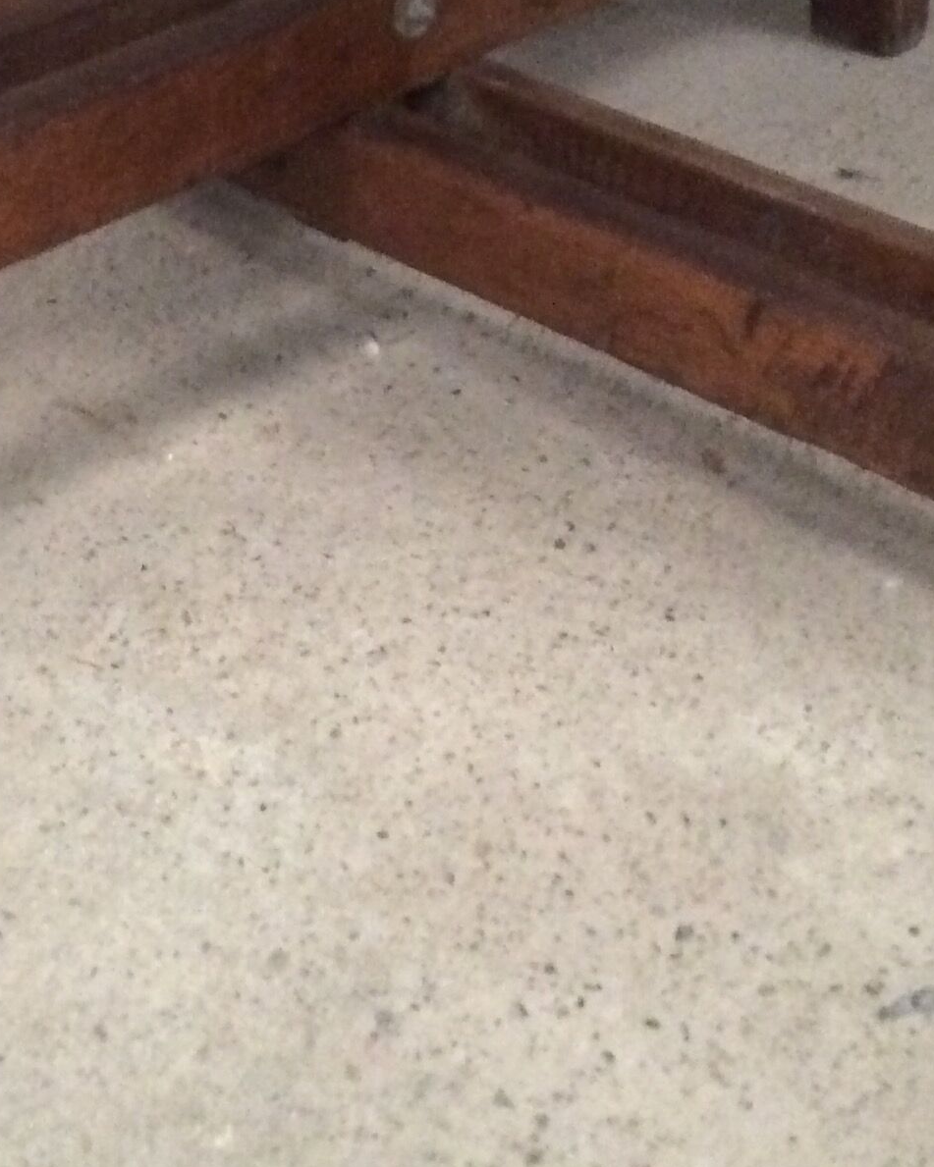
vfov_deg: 27.2
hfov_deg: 22.4
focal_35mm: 68
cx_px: 325
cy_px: 198
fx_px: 2350
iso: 800
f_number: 2.4
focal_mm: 3.3
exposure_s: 1/17
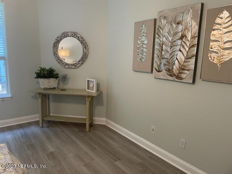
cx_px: 116
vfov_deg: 53.1
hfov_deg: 67.3
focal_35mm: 26
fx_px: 174
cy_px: 87
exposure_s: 1/60
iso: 100
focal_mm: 4.2
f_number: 1.6
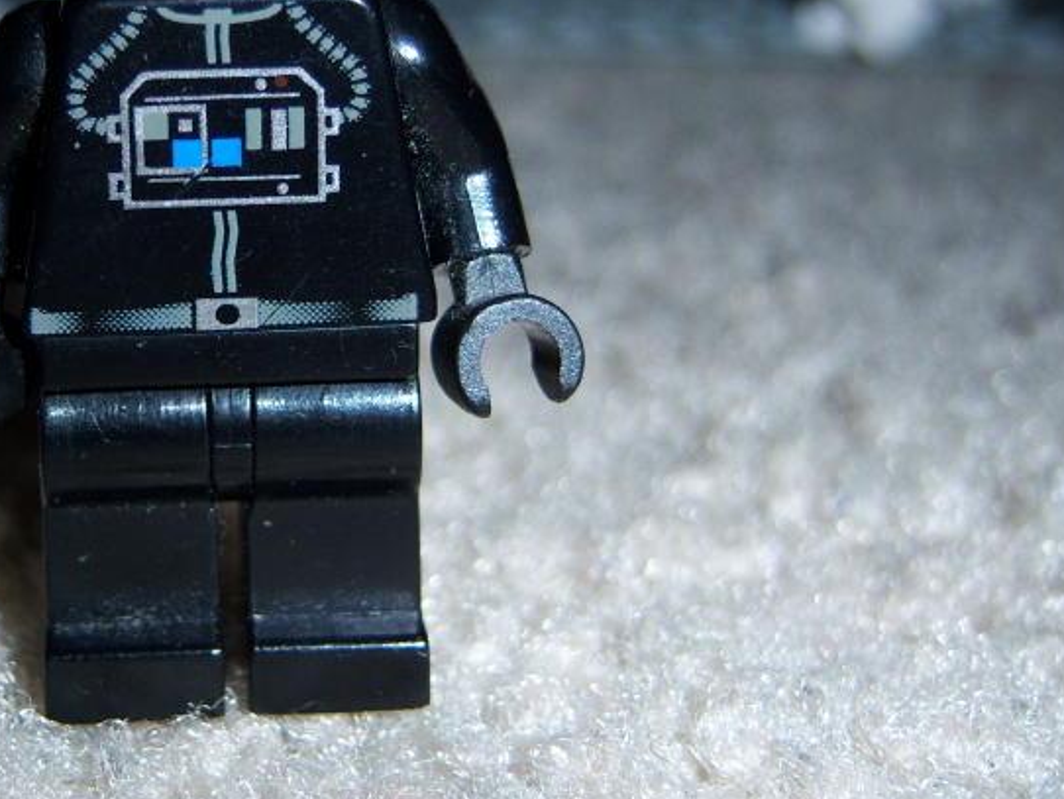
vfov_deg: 21.5
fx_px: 2091
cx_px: 194
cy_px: 241
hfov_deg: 27.9
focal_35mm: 68
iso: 80
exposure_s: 1/60
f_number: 2.8
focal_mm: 7.5
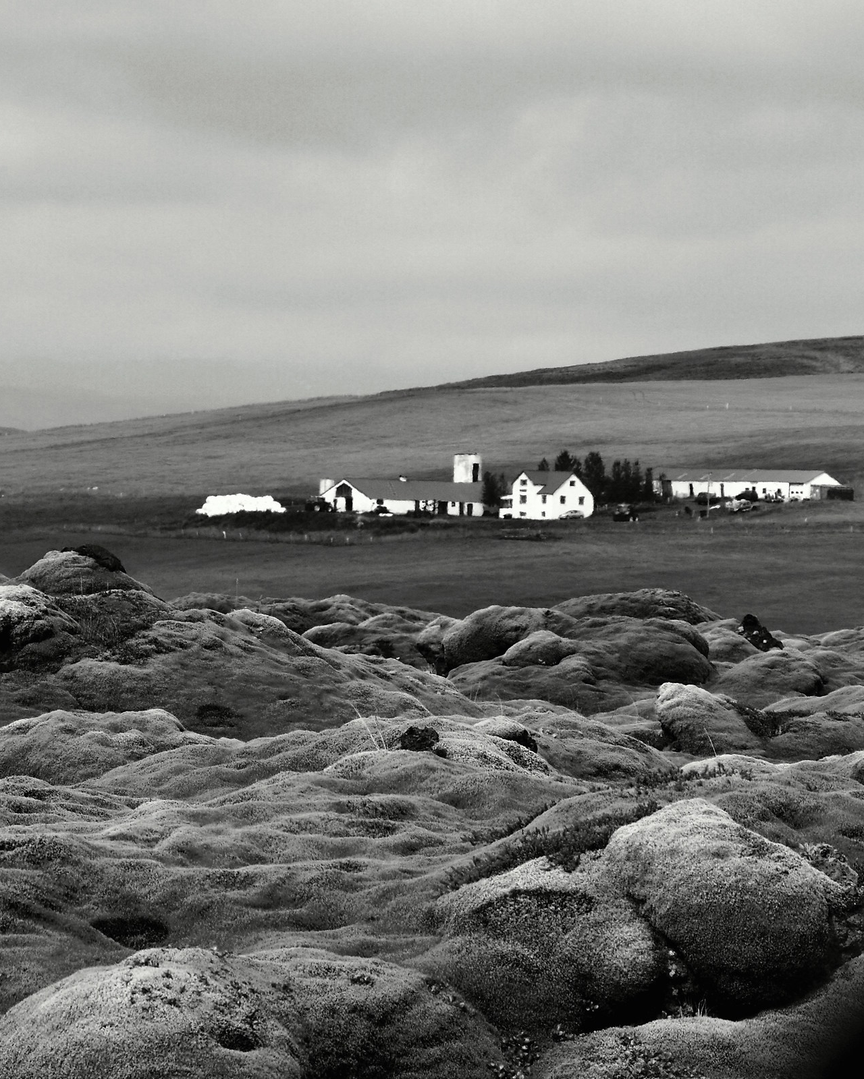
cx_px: 267
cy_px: 539
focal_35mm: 296
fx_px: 9461
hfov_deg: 5.2
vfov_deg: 6.5
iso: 100
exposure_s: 1/320
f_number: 10
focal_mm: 140
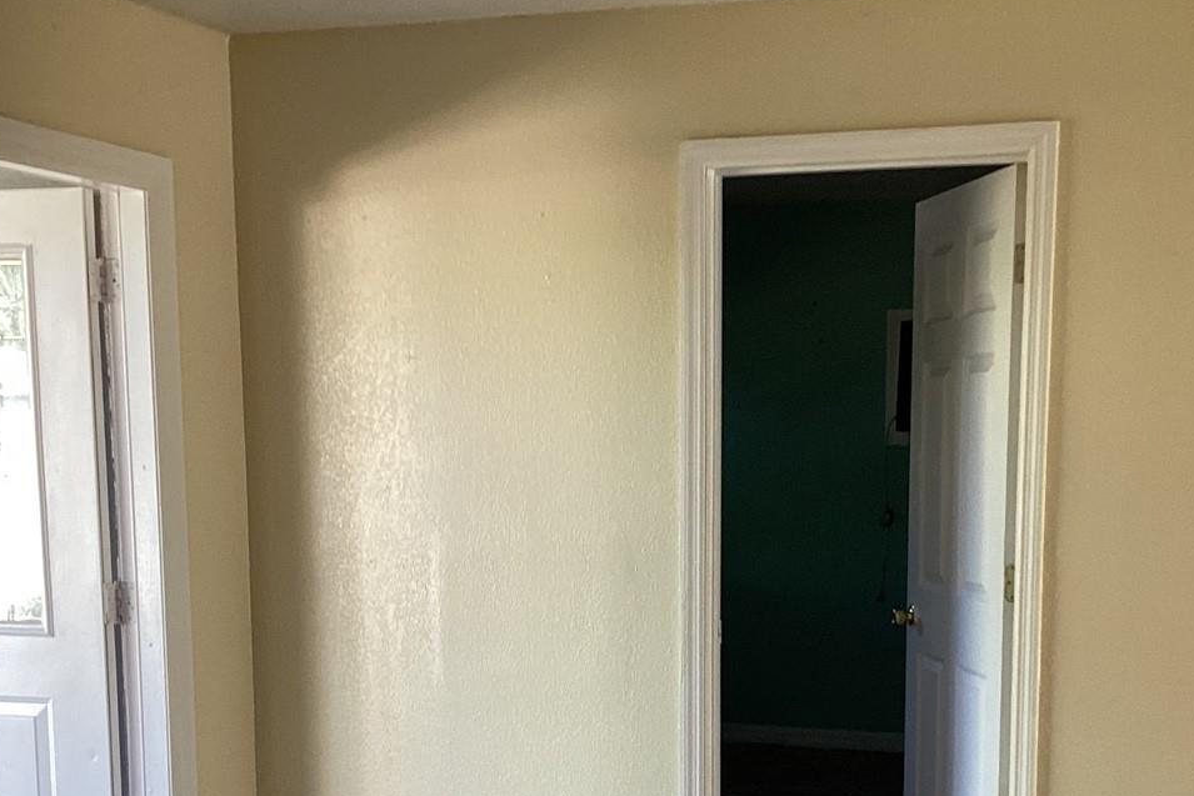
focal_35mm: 54
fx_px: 1791
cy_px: 681
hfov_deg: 36.7
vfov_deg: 24.5
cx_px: 721
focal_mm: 3.3
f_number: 2.4
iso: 64
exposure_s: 1/60
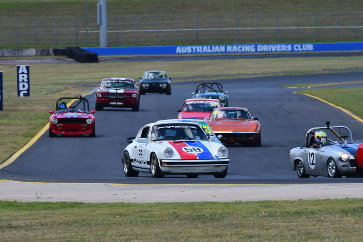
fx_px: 5598
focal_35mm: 555
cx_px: 182
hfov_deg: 3.7
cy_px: 121
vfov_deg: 2.5
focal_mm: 370
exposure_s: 1/640
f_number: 10
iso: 500
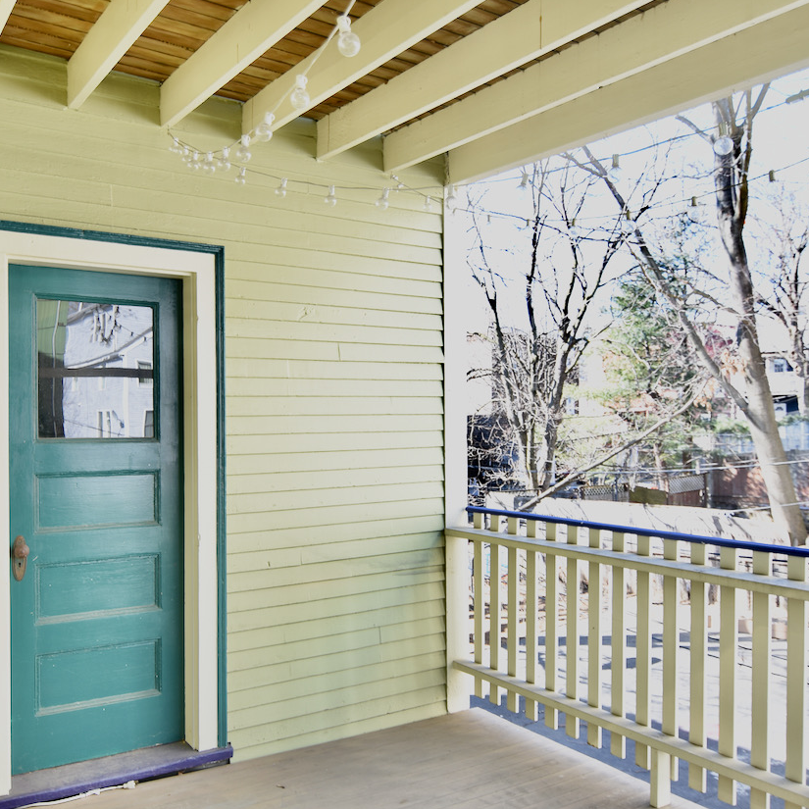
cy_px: 415
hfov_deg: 54.4
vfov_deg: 54.6
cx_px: 351
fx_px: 784
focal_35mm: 30
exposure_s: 1/125
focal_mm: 15
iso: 125
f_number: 3.2
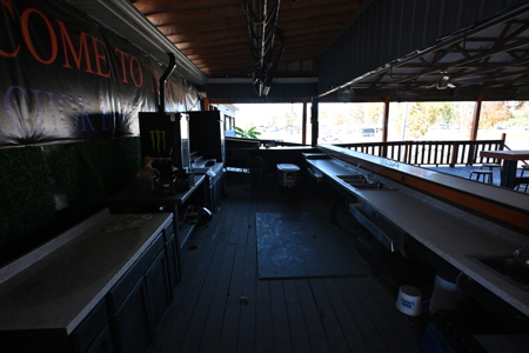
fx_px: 264
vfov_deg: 67.4
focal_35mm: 18
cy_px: 176
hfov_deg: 90.0
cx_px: 264
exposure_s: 1/250
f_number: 4
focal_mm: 12
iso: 400
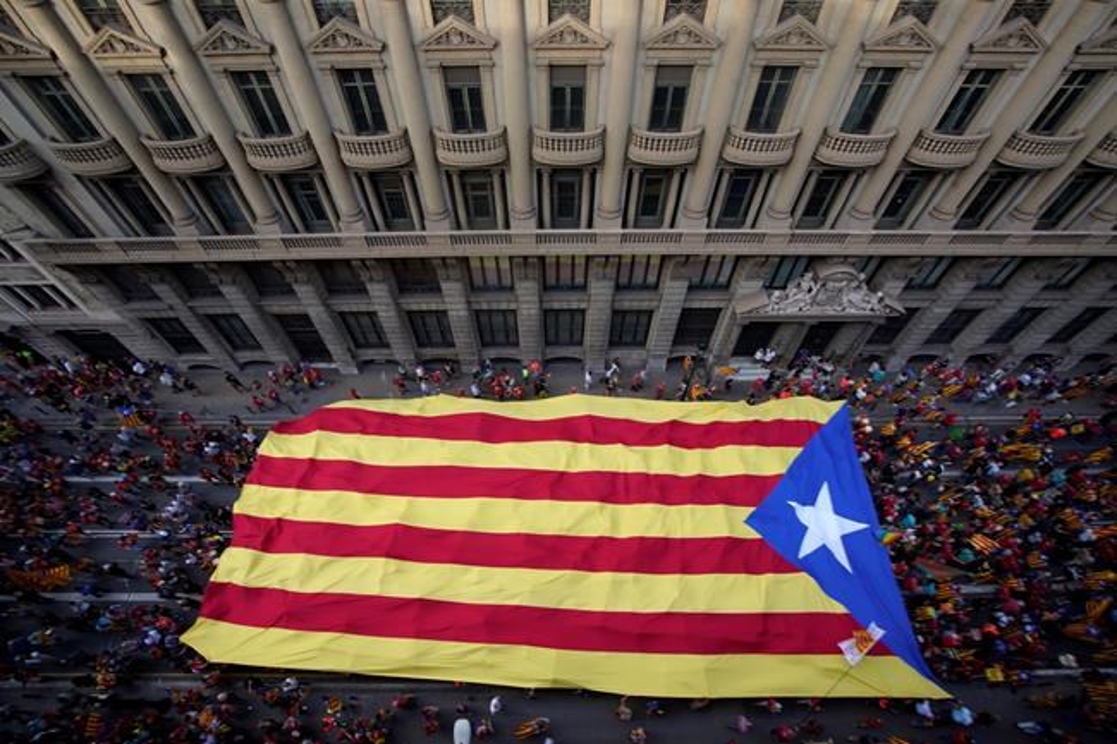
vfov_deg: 73.7
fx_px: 496
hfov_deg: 96.8
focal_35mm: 16
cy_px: 372
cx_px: 558
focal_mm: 16
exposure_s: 1/20
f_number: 11
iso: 100
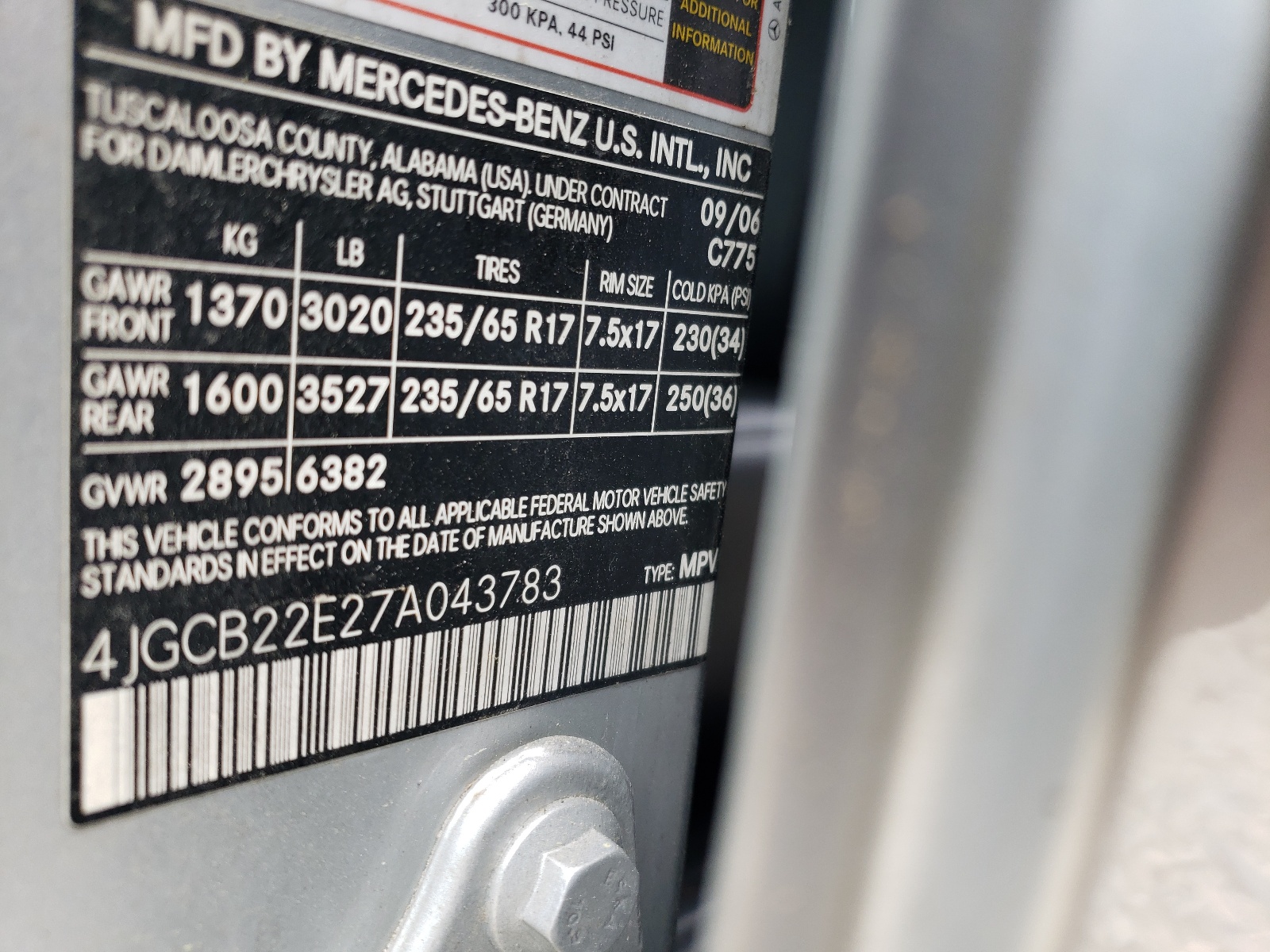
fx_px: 954
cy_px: 476
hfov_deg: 67.3
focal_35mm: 26
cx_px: 635
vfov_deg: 53.1
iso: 50
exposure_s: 1/238
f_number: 1.5
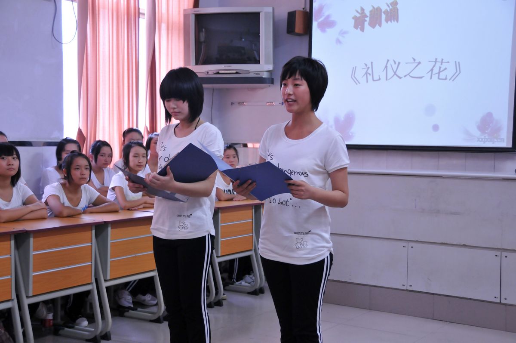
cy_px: 172
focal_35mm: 52
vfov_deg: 25.7
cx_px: 258
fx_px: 752
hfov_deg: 37.9
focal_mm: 35
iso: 1000
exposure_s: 1/40
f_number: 4.2
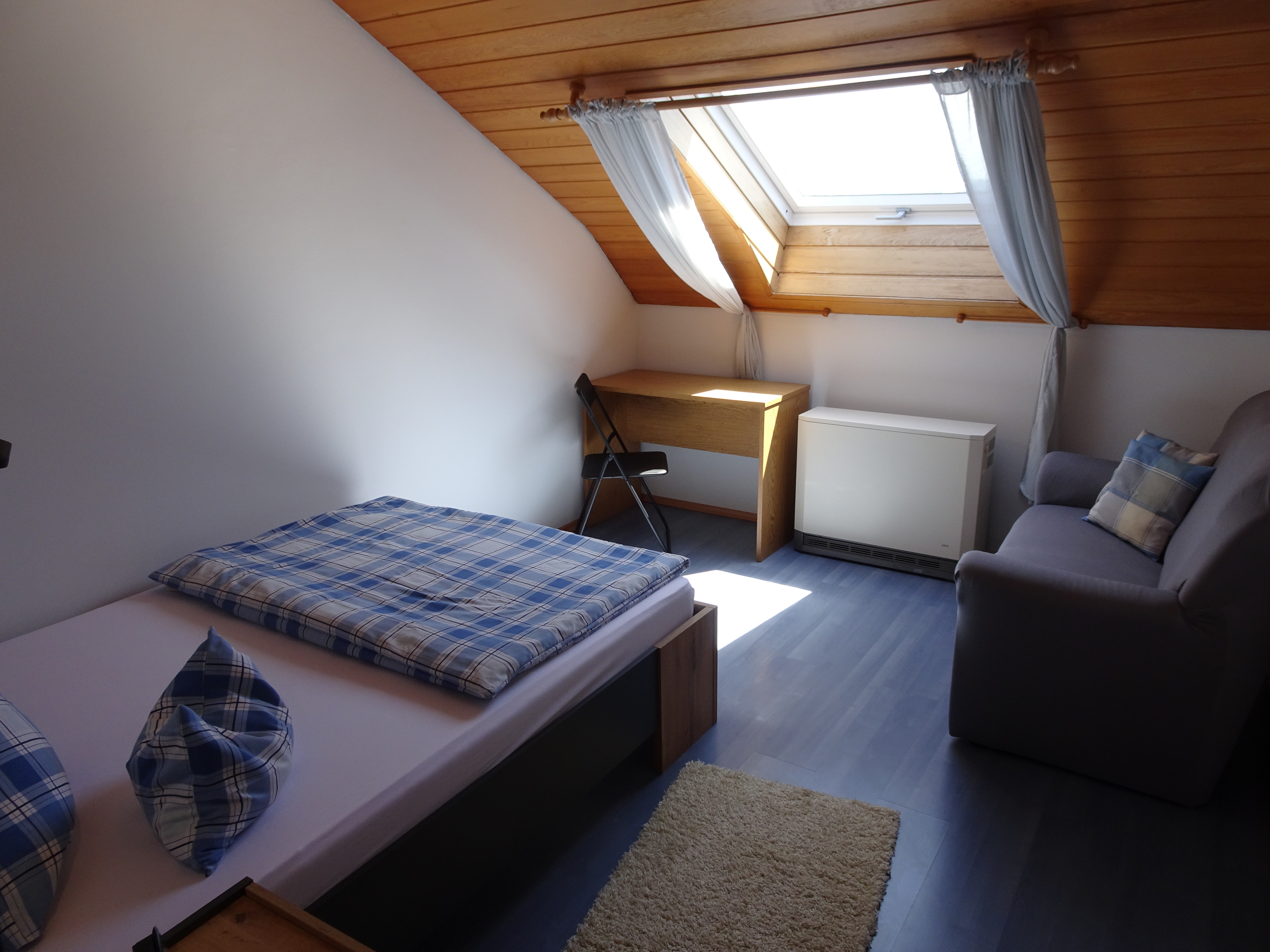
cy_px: 476
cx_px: 635
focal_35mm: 24
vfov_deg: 56.8
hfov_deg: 71.6
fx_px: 881
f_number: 3.5
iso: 80
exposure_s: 1/80
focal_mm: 4.1
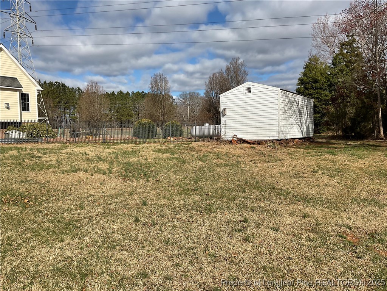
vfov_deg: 48.2
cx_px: 194
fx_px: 324
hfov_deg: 61.7
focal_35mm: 29
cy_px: 146
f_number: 1.8
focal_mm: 3
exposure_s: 1/3125
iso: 16
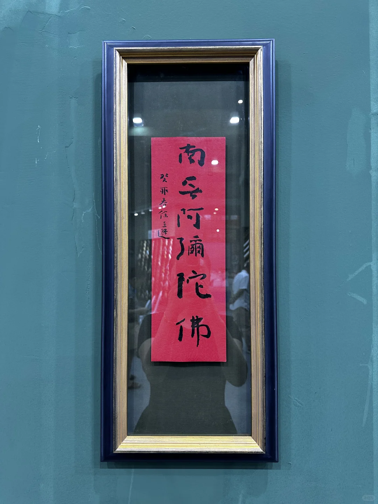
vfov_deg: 71.6
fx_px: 349
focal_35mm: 24
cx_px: 189
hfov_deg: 56.8
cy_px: 252
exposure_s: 1/100
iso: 200
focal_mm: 6.86
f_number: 1.78
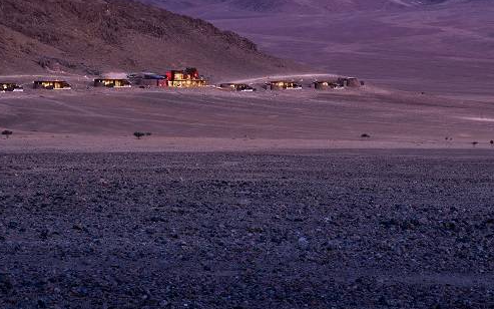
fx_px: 2840
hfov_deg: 9.9
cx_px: 319
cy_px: -53
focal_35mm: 211
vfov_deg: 6.2
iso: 200
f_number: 8
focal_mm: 85
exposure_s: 15
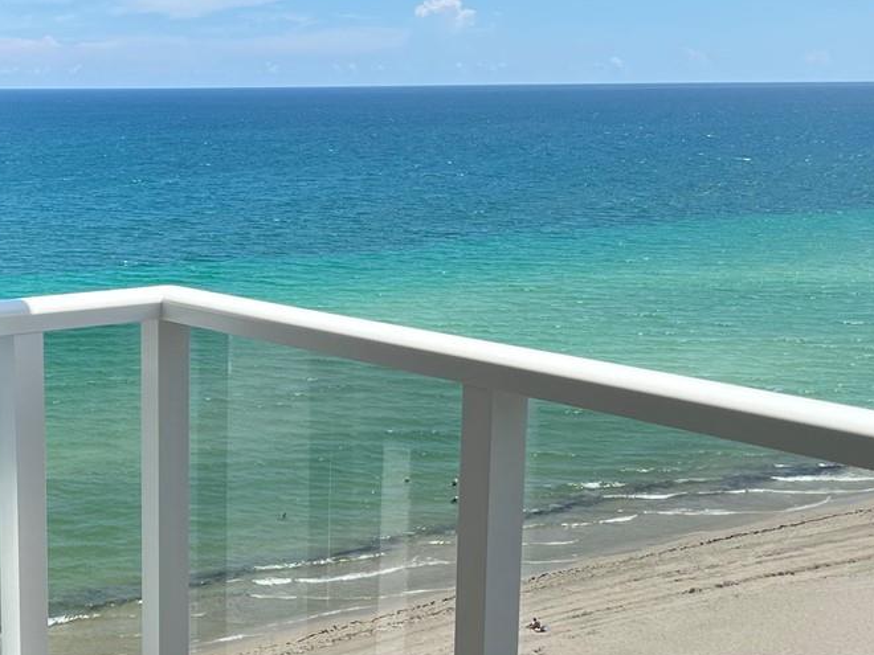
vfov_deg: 23.2
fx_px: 1591
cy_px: 409
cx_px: 127
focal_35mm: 63
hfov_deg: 29.7
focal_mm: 5.7
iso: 50
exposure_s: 1/4444
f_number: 1.5
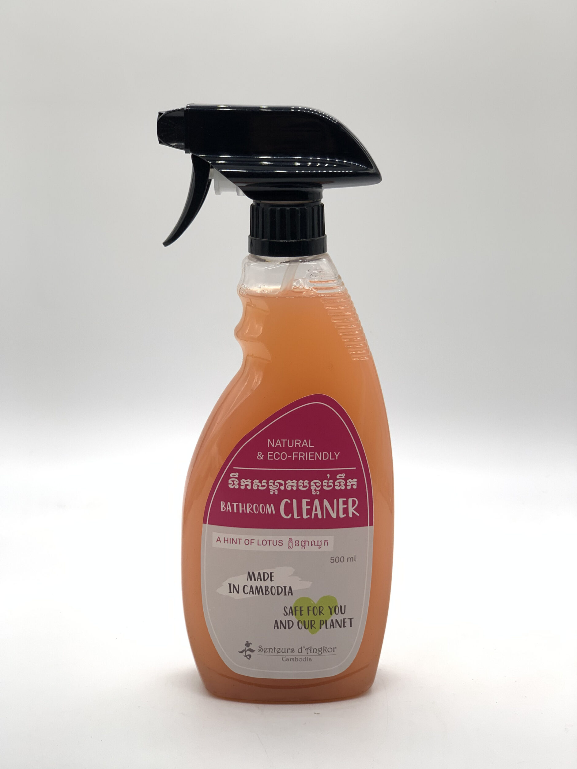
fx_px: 1178
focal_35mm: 53
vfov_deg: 36.2
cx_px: 285
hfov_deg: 27.5
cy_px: 388
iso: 25
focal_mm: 6
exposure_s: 1/121
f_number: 2.4
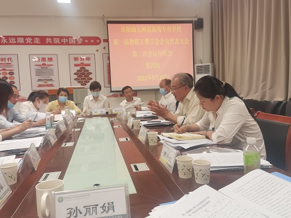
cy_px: 105
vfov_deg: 48.2
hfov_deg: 61.6
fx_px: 244
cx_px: 138
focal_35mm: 29
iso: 125
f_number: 1.9
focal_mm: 6.71
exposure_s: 1/100
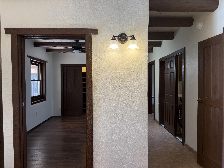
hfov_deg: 71.6
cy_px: 84
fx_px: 155
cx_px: 112
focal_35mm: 24
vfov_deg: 56.8
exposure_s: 1/120
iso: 160
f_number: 1.78
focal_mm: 6.76
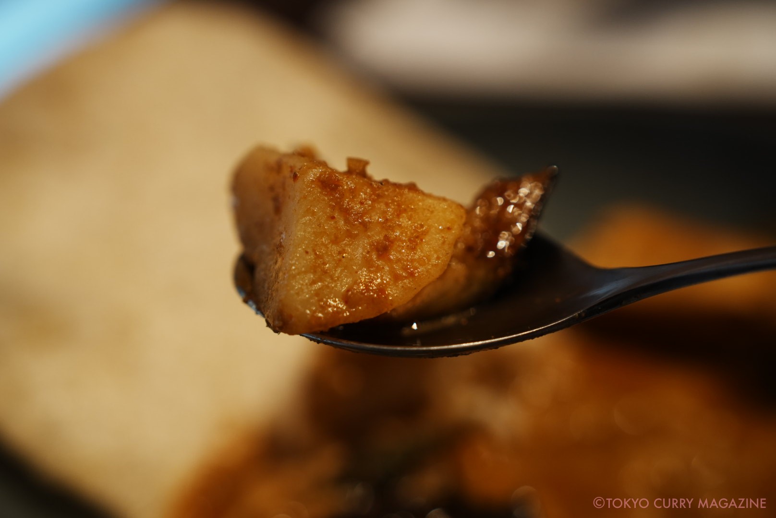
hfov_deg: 28.8
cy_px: 259
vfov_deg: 19.5
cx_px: 388
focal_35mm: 70
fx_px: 1510
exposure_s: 1/500
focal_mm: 70
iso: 800
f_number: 4
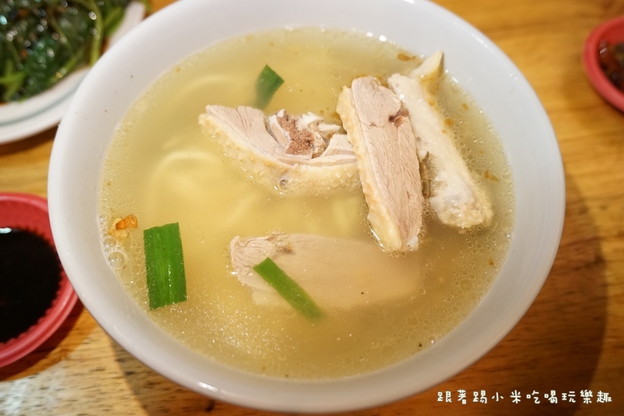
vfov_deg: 43.6
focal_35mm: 30
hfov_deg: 61.9
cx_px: 312
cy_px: 208
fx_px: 520
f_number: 4
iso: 1250
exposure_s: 1/160
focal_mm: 20
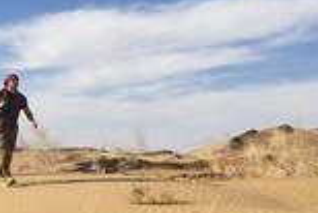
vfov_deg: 15.3
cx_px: 0
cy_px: 236
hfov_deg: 22.5
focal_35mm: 87
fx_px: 769
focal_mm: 32
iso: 200
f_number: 13
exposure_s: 1/250
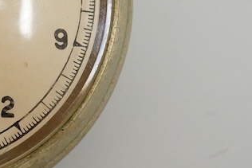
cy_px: -39
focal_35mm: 160
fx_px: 1120
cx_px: -95
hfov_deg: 12.4
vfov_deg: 8.5
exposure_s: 1/250
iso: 2500
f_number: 5
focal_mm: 30
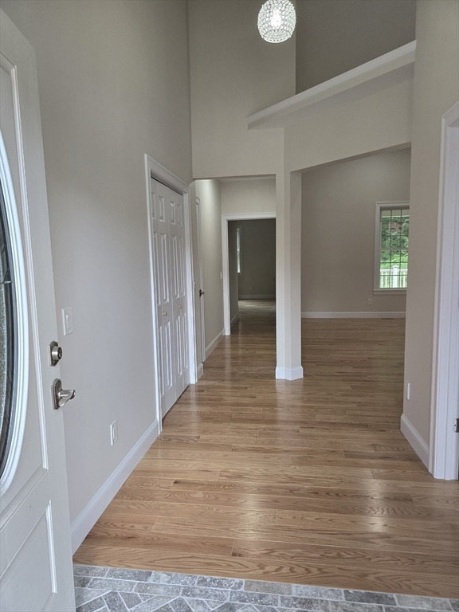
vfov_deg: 73.9
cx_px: 230
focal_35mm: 23
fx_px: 407
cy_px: 306
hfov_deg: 58.9
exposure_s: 1/120
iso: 125
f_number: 1.7
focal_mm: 6.3
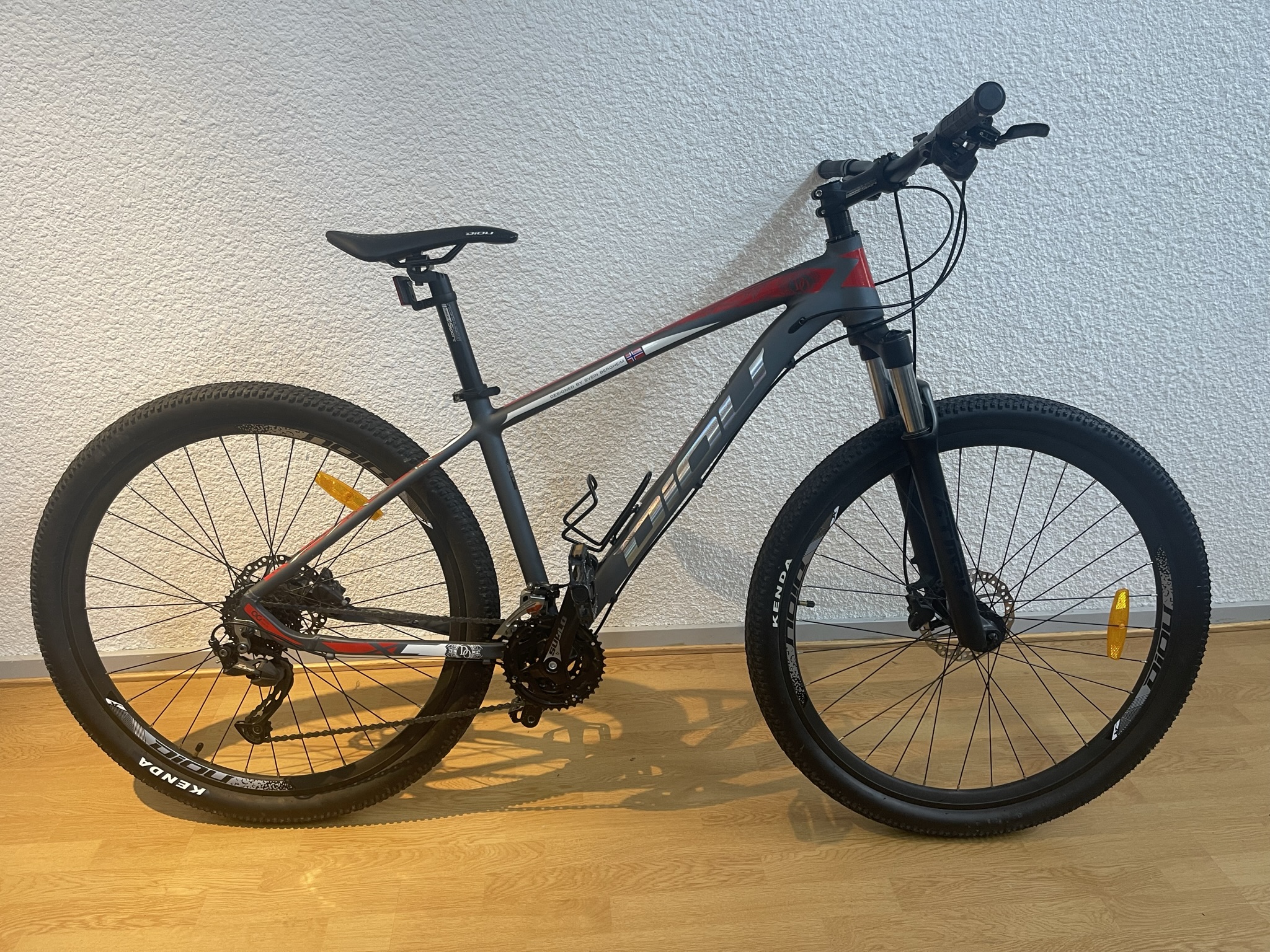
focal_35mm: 26
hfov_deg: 67.3
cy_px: 476
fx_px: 954
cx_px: 635
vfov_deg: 53.1
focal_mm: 5.1
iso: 100
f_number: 1.6
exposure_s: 1/50
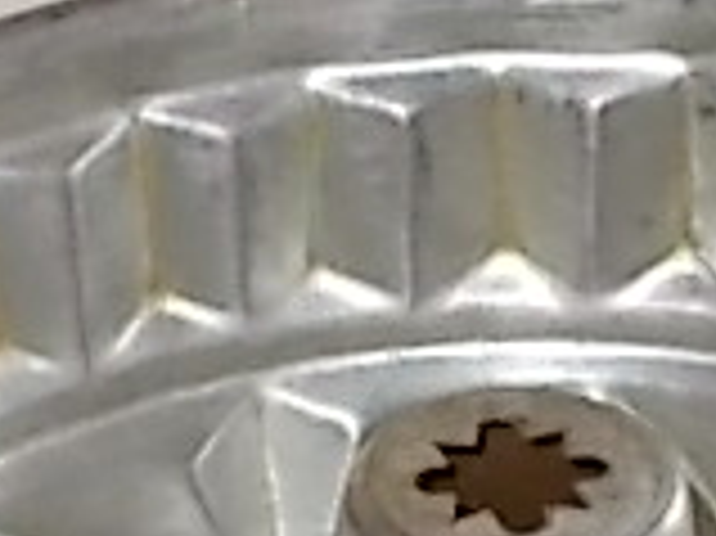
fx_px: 4836
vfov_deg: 6.2
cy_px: 896
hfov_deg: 8.4
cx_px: 617
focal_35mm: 234
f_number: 4.9
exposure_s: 1/30
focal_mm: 10.3
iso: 200
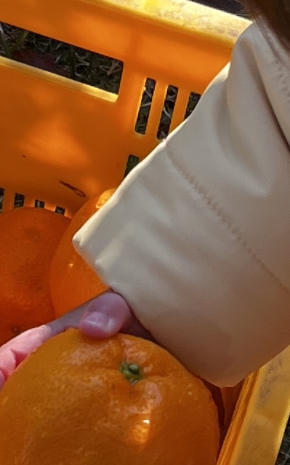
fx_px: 2202
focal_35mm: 174
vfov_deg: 12.0
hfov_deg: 7.5
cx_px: 113
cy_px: 317
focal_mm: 5.1
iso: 50
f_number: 1.6
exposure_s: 1/657
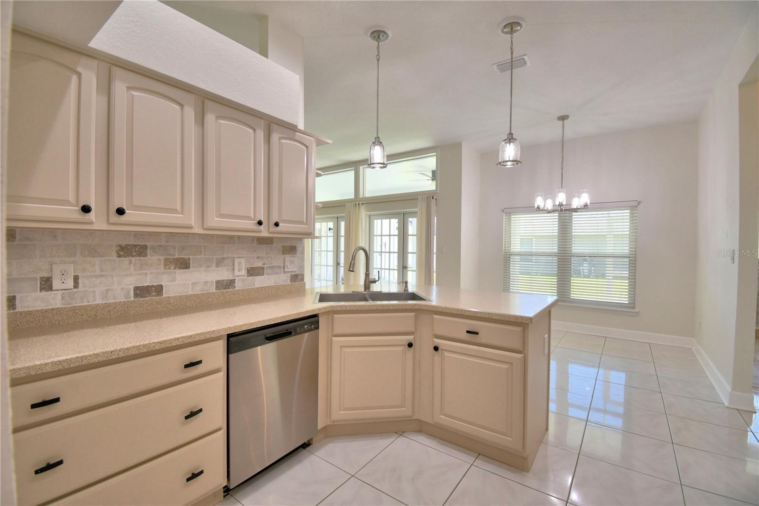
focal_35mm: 15
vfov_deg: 77.3
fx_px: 316
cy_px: 253
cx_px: 380
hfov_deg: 100.4
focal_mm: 10
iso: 360
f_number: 4.5
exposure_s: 1/125
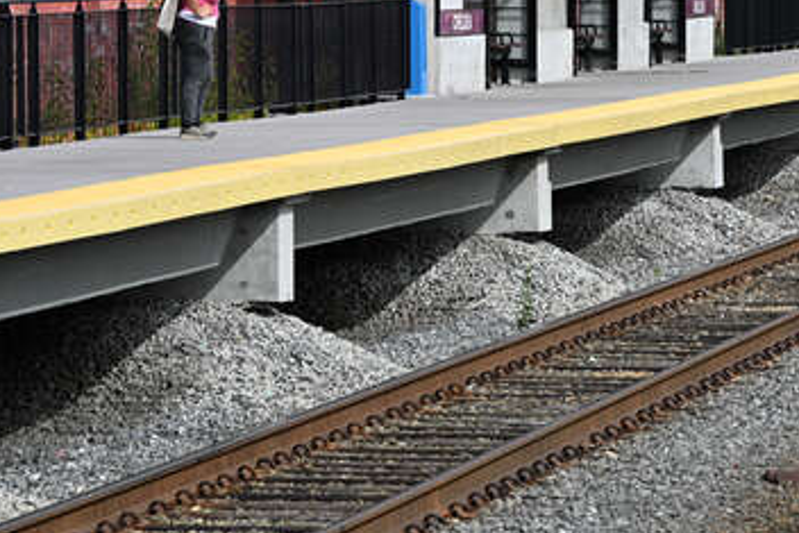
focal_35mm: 250
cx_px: 708
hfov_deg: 8.2
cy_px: -58
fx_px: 5551
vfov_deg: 5.5
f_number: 8
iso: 100
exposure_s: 1/250
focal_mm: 110
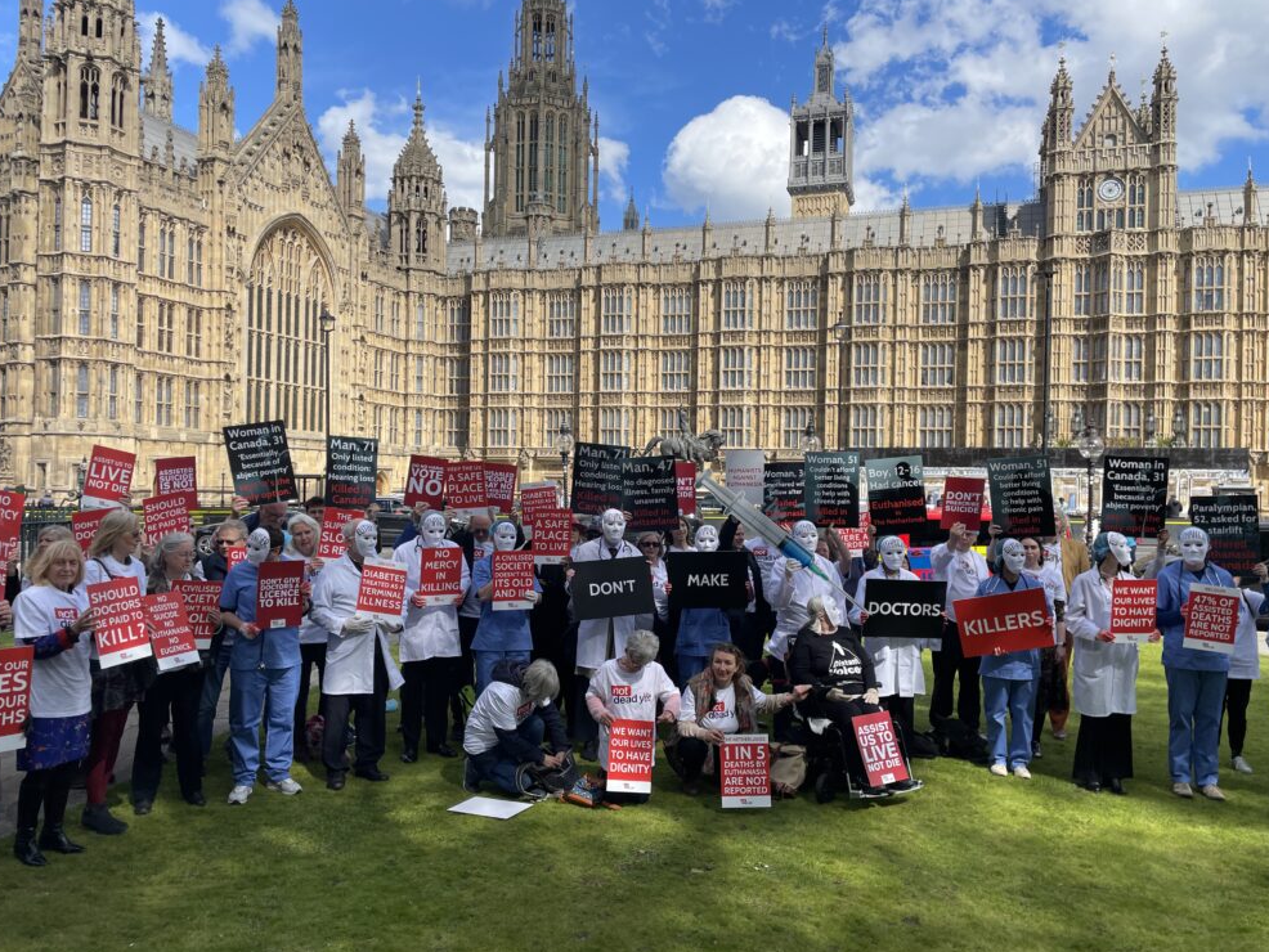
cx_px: 622
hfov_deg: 65.3
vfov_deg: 51.4
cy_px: 473
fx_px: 990
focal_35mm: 27
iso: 32
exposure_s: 1/2212
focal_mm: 4.2
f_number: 1.6
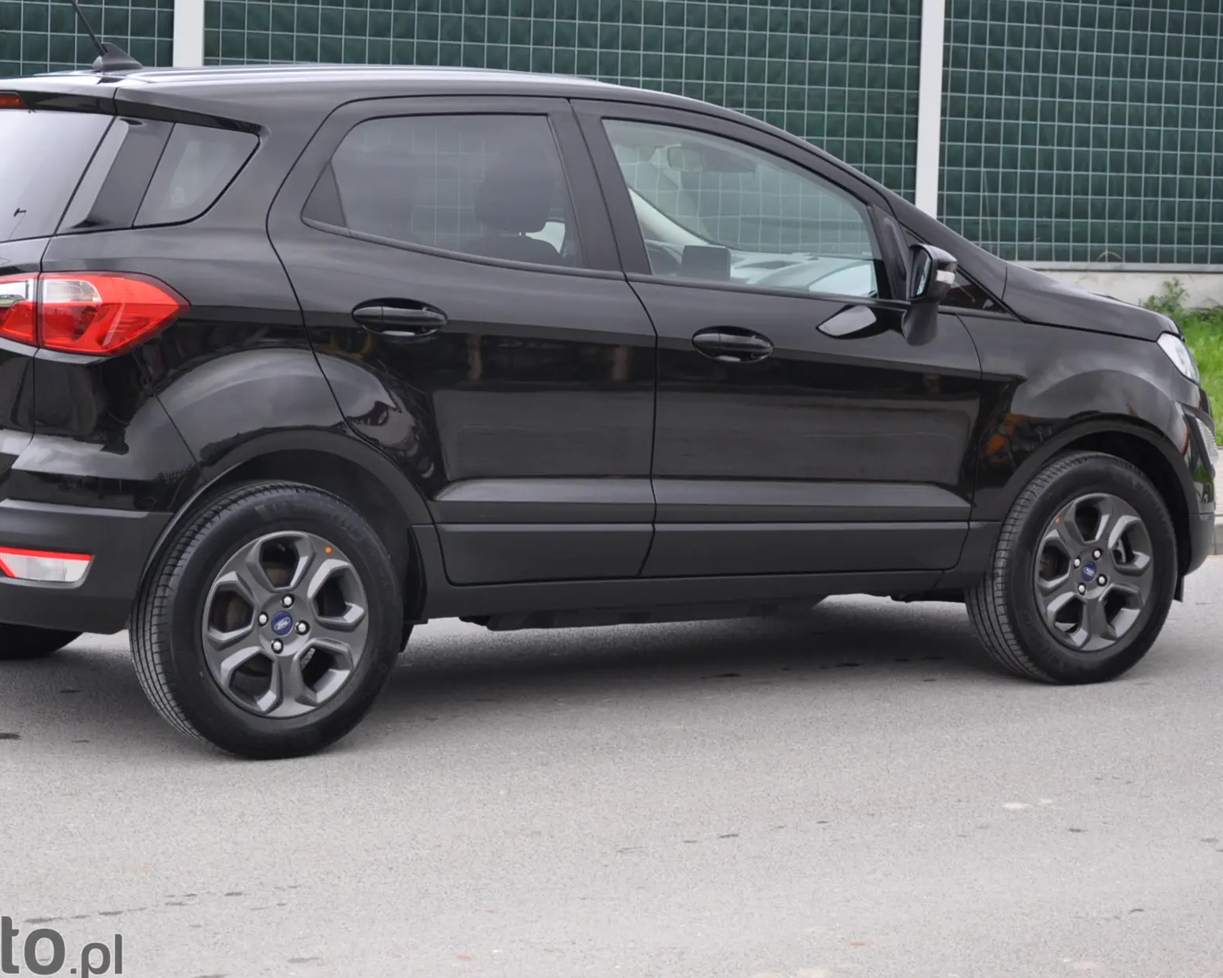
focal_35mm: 88
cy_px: 441
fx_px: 3172
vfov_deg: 17.5
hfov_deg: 21.8
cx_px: 527
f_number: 4.8
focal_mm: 45
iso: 400
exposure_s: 1/80
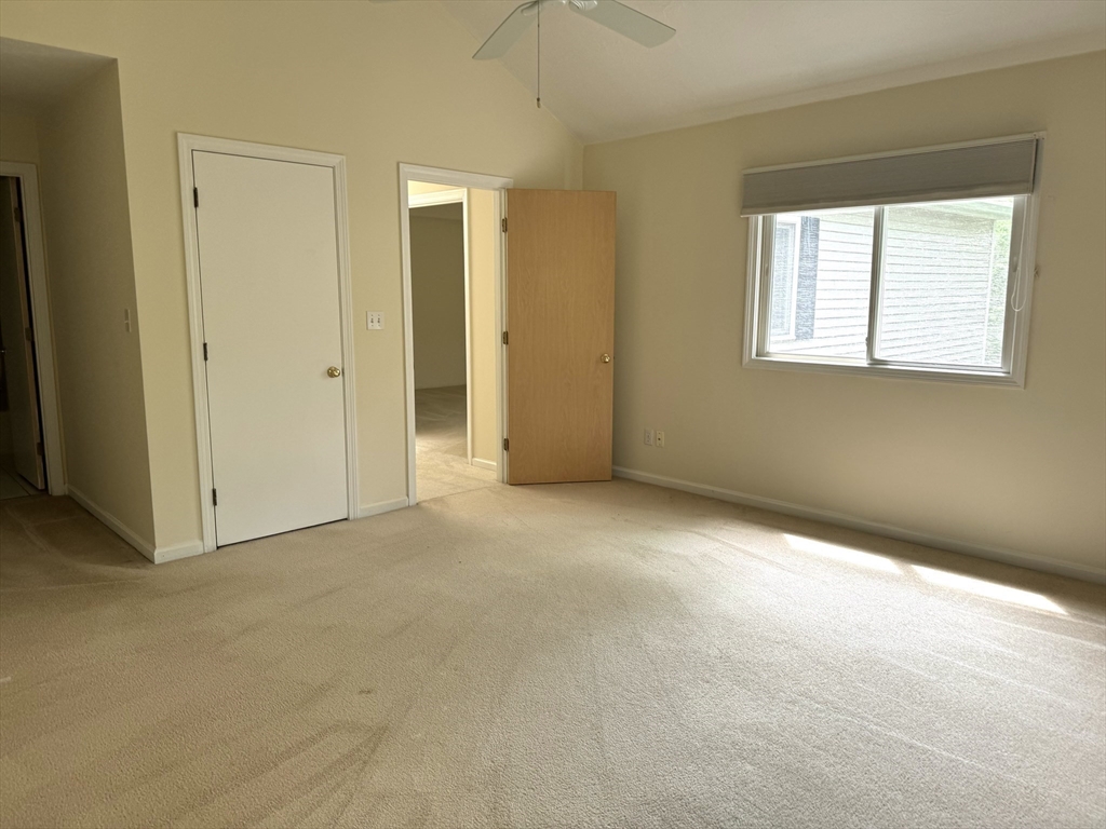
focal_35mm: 24
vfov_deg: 56.8
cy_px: 414
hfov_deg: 71.6
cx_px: 553
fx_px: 767
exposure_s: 1/121
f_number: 1.78
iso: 80
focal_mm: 6.76
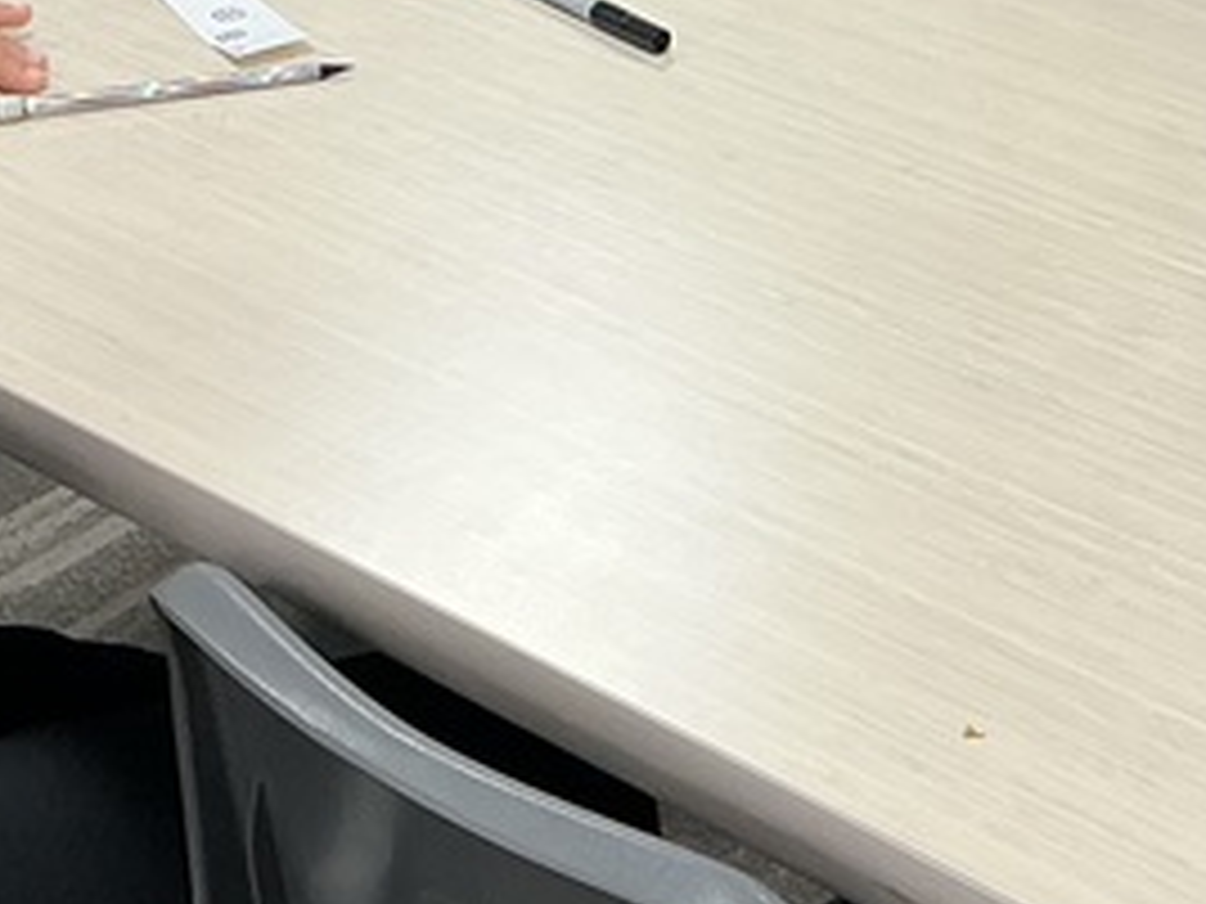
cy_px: -333
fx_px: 3867
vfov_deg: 12.8
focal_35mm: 111
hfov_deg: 17.6
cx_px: 896
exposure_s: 1/60
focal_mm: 3
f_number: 1.8
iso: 50
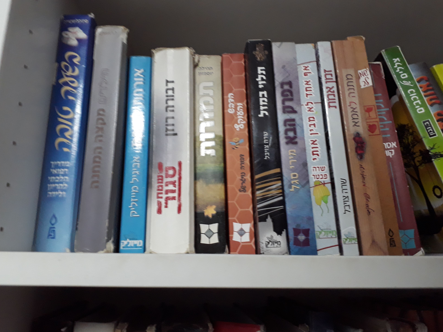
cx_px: 219
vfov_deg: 48.2
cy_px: 160
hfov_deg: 61.7
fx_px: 371
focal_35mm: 29
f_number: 1.9
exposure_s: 1/17
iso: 320
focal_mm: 3.6
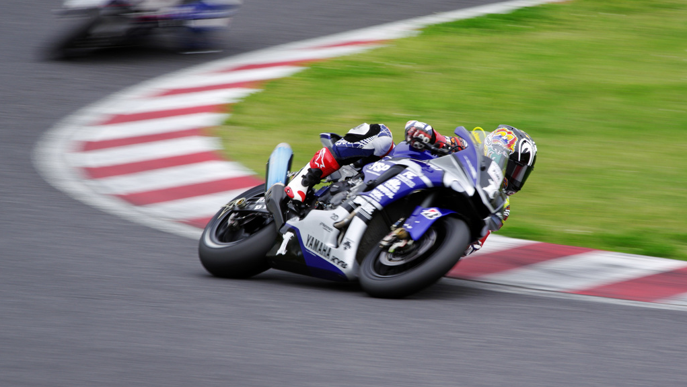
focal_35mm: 472
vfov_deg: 2.6
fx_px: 8601
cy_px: 168
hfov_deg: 4.6
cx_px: 343
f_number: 14
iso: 200
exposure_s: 1/60
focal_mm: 300
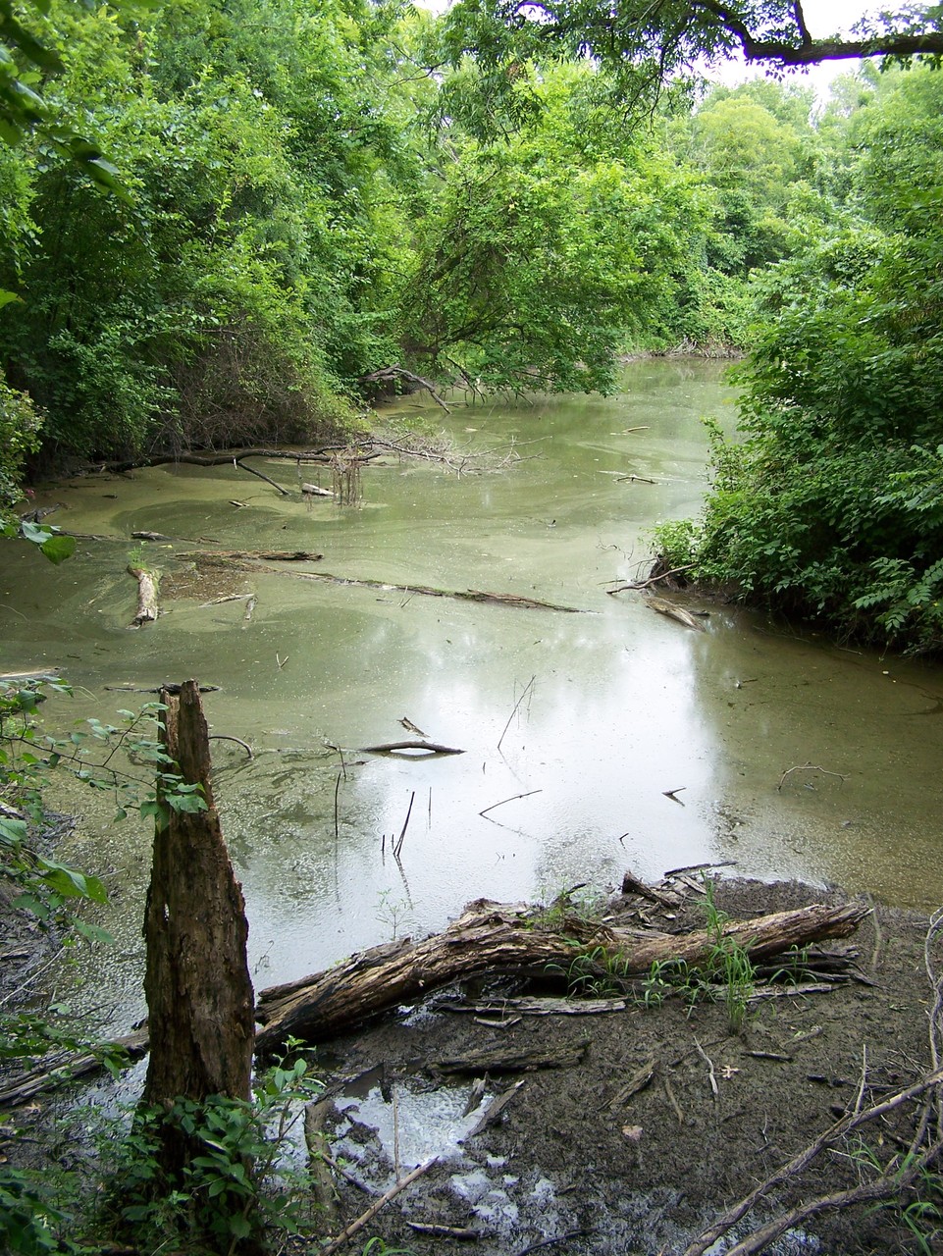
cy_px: 628
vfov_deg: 49.0
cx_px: 472
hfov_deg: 37.7
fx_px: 1379
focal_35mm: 38
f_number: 2.8
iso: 80
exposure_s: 1/125
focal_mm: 6.3
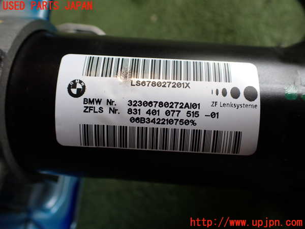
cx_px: 152
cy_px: 114
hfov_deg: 60.0
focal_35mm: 30
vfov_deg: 46.8
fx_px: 264
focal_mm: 5.4
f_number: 2.3
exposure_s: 1/125
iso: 160
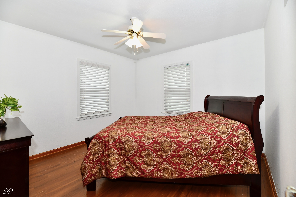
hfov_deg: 104.3
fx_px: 115
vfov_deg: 81.2
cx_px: 148
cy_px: 98
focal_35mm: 14
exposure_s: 1/60
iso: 640
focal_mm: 14
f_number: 6.3
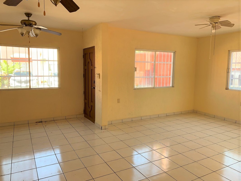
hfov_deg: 67.3
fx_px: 181
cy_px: 90
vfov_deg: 53.1
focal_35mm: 26
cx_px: 120
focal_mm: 4.25
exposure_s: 1/122
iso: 32
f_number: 1.8
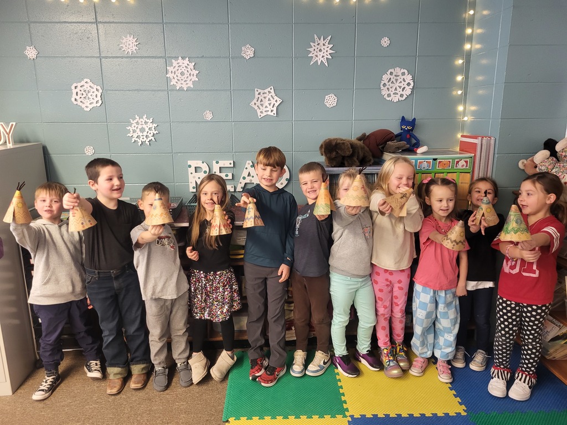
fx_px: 426
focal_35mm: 26
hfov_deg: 67.3
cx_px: 284
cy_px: 212
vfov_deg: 53.1
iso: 320
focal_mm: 5.4
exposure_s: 1/40
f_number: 1.8
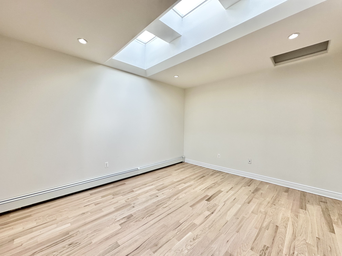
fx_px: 138
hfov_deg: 102.1
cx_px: 171
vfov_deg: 85.7
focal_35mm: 14
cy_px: 128
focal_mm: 2.22
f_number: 2.2
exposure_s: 1/120
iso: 80
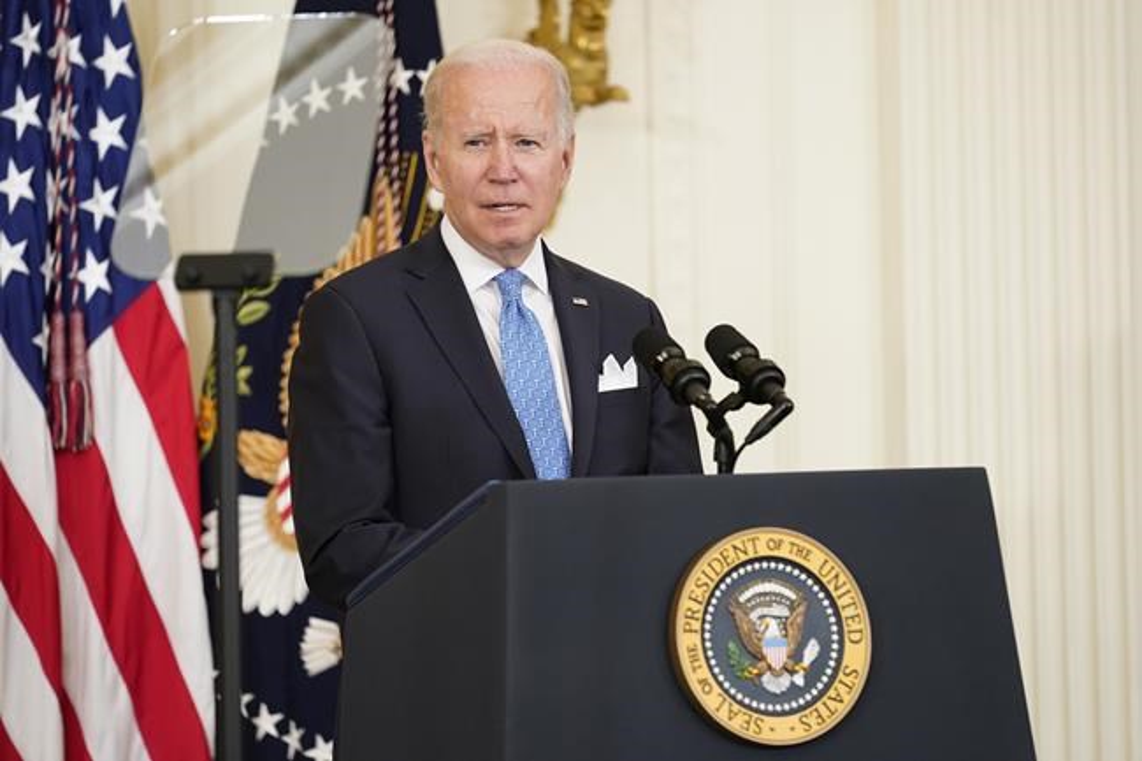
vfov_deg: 6.9
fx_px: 6342
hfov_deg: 10.3
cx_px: 571
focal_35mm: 200
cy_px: 380
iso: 4000
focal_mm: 200
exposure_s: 1/250
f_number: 2.8
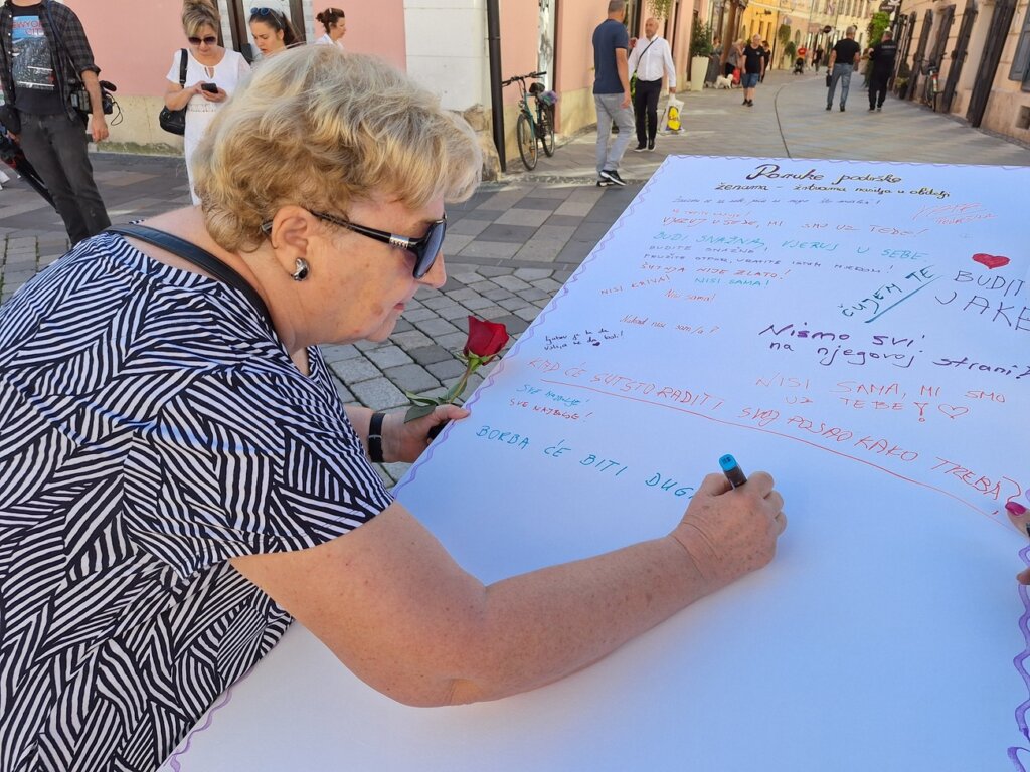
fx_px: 684
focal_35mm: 23
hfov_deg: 73.9
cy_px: 386
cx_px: 515
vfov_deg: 58.9
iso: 40
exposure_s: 1/741
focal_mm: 5.54
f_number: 1.8
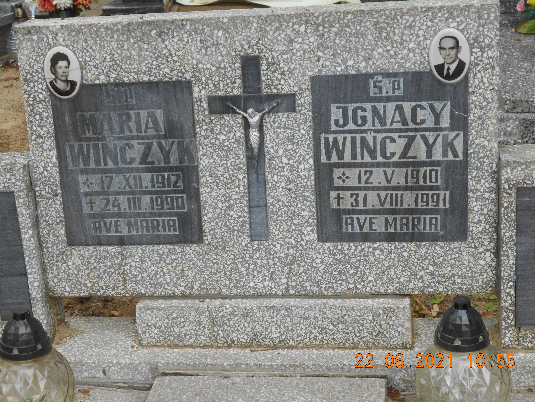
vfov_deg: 22.3
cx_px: 268
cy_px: 201
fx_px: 1020
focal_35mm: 66
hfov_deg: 29.4
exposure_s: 1/80
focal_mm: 11.6
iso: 80
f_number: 5.3
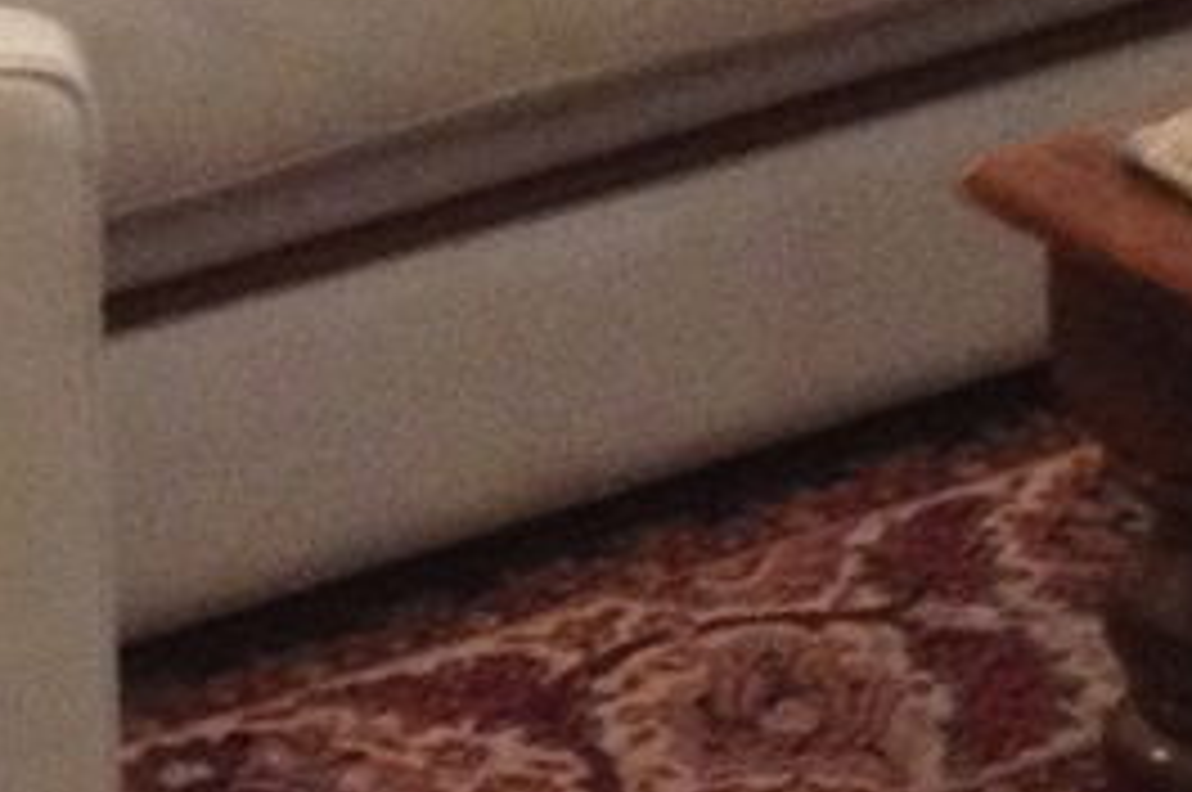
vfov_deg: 6.2
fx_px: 7275
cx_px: -9
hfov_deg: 9.3
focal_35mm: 220
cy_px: -144
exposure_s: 1/20
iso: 320
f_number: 2.4
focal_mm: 4.28
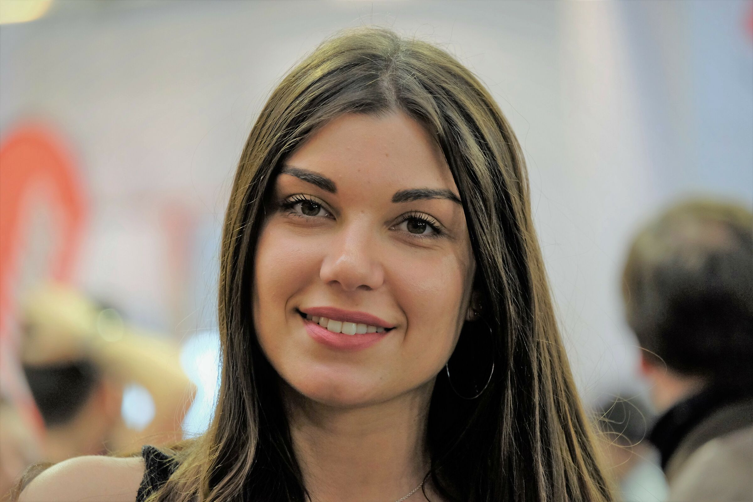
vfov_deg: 5.9
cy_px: 251
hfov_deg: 8.8
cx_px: 376
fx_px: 4894
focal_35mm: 234
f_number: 4.5
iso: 1600
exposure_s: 1/125
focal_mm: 156.1
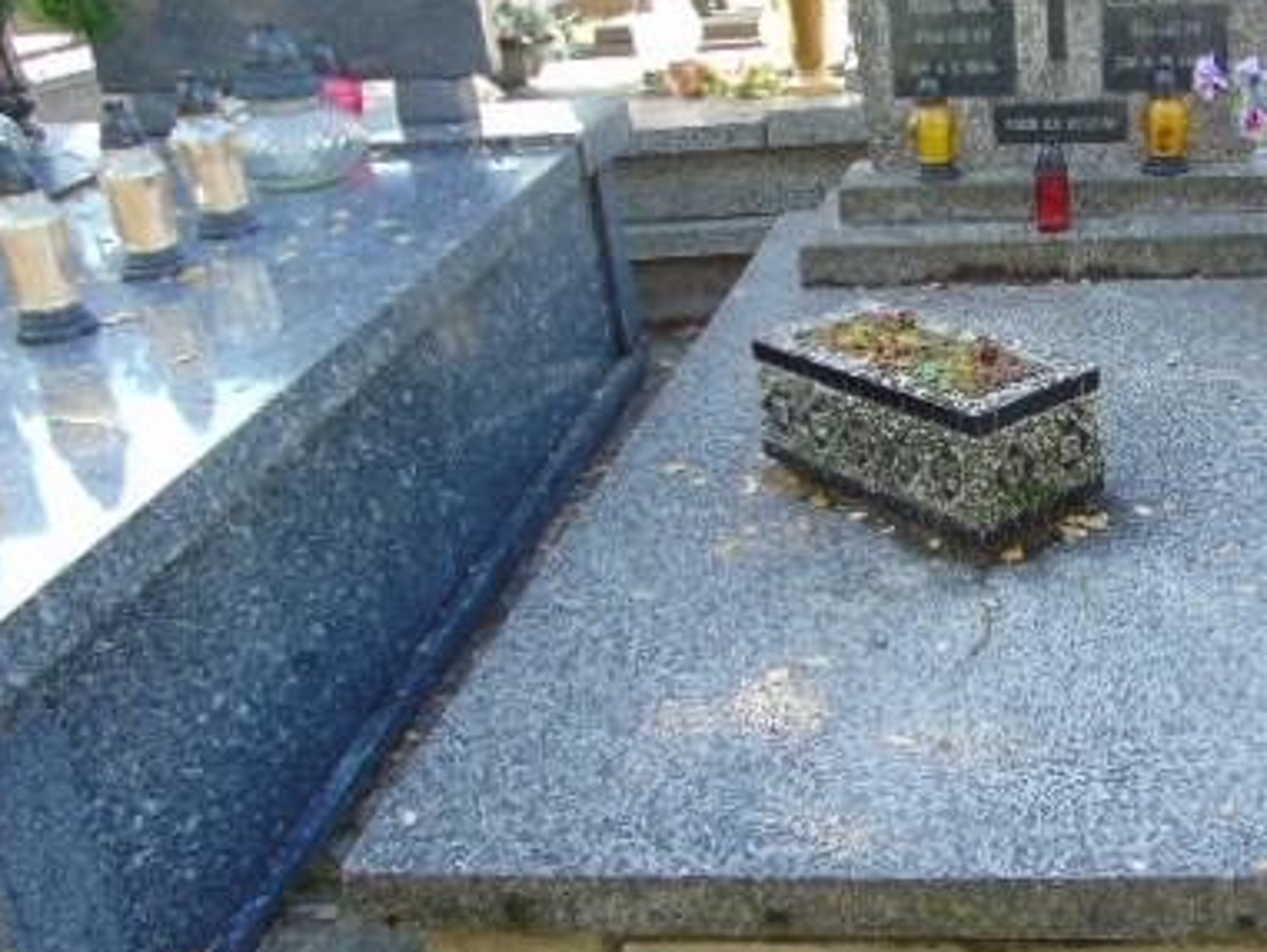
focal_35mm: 42
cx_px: 1028
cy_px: 469
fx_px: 1538
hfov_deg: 42.6
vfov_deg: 34.4
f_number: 3
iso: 80
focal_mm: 4.5
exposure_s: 1/100
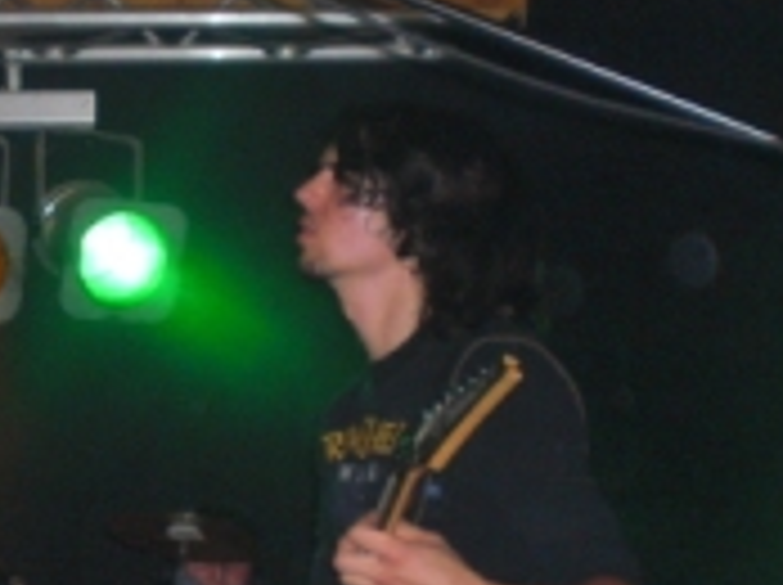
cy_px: 414
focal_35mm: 98
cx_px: 32
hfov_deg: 19.6
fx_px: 2214
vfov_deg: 15.0
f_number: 3.1
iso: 200
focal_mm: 6.3
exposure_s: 1/60
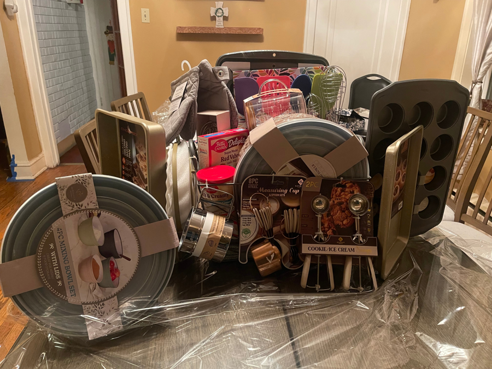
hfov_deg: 69.4
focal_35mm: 25
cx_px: 246
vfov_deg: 54.9
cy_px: 184
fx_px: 355
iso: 500
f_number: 1.6
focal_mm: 5.1
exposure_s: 1/30
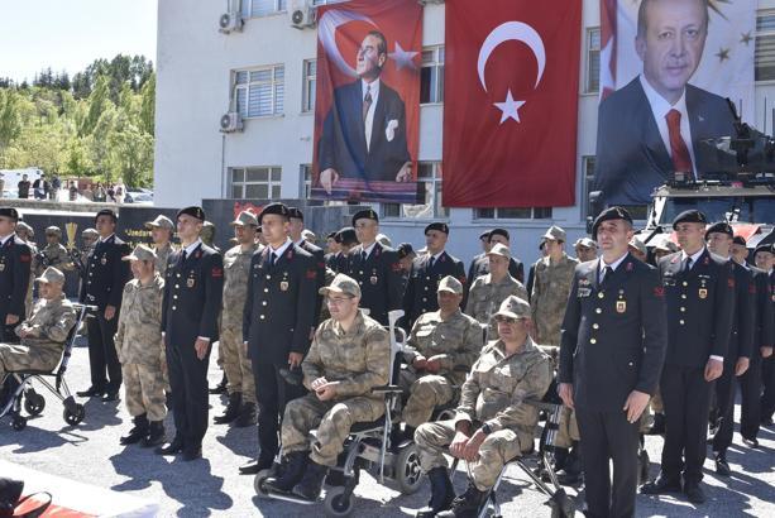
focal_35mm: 40
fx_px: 873
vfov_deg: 33.1
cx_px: 388
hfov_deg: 47.9
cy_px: 259
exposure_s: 1/400
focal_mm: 27
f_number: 10
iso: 640
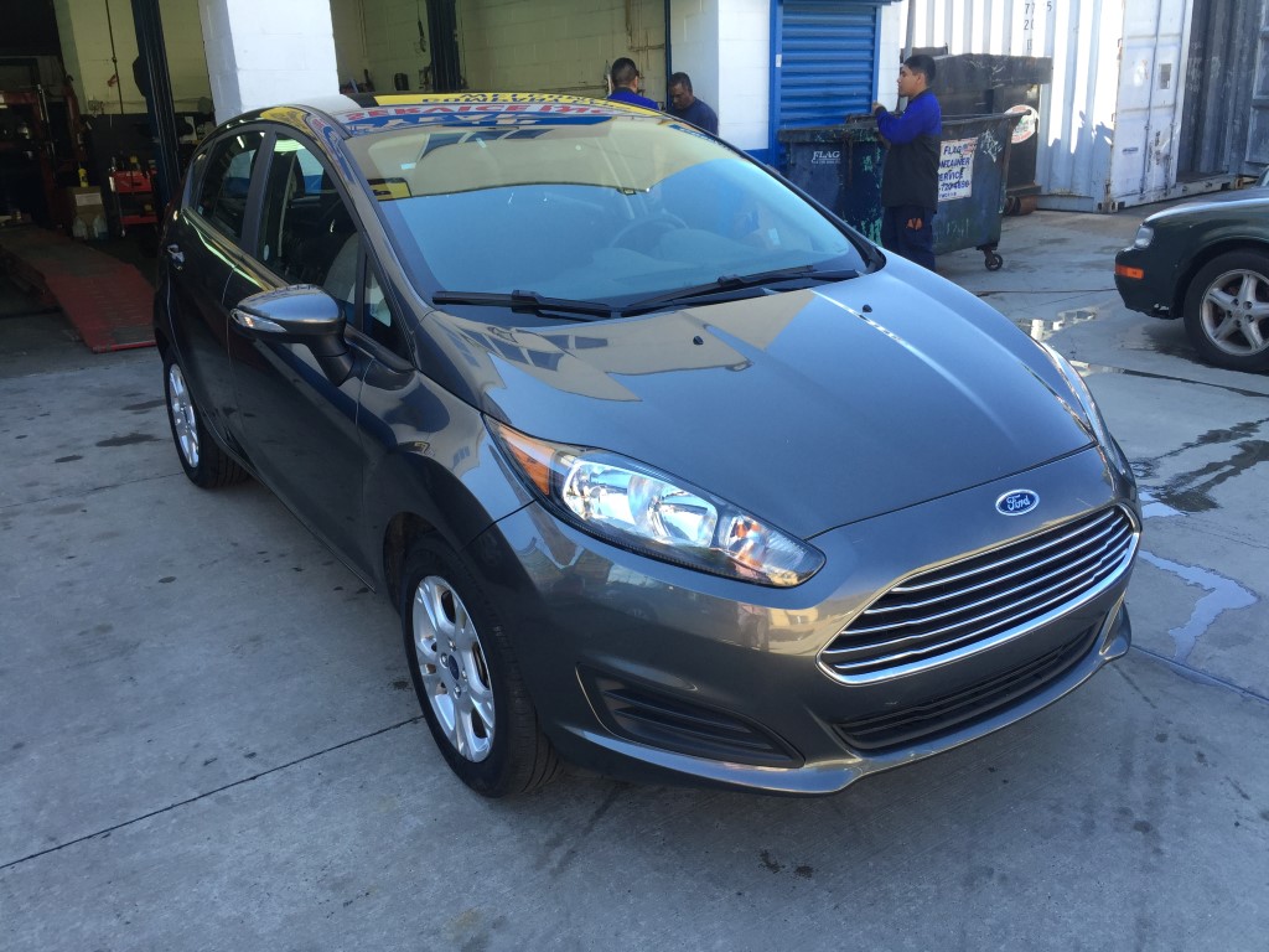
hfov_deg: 61.7
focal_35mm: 29
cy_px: 476
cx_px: 634
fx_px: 1063
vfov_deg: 48.2
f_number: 2.2
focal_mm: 4.15
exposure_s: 1/152
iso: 32
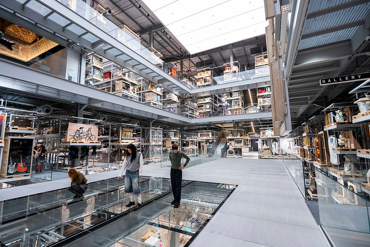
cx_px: 185
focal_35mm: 16
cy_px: 124
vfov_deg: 73.8
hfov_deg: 96.7
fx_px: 164
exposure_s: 1/100
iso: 2500
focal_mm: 16
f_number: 4
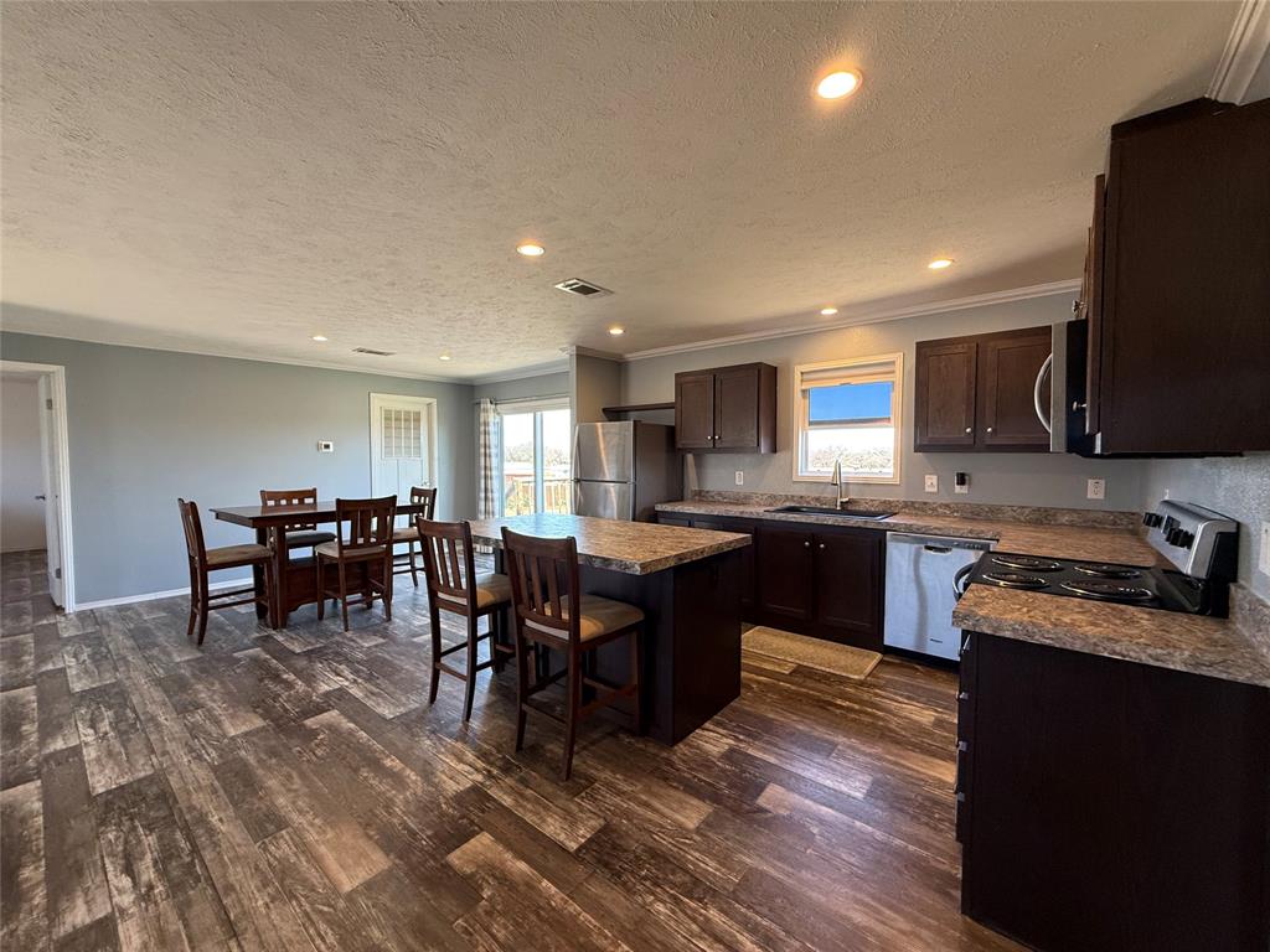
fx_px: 514
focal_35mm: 14
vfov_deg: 85.7
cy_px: 476
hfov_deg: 102.1
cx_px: 635
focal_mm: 2.22
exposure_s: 1/120
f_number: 2.2
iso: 250
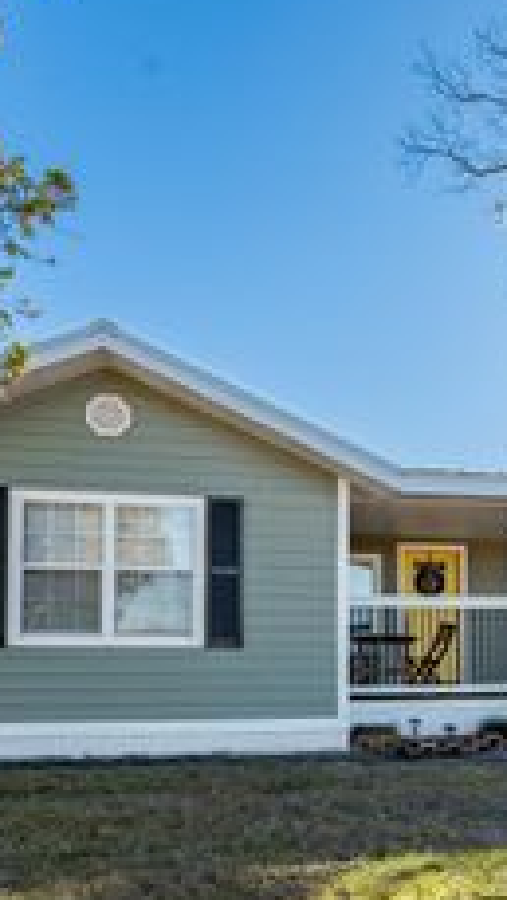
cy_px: 533
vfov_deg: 60.6
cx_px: 377
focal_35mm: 32
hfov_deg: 35.9
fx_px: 764
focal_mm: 14
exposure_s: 1/3200
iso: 400
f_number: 8
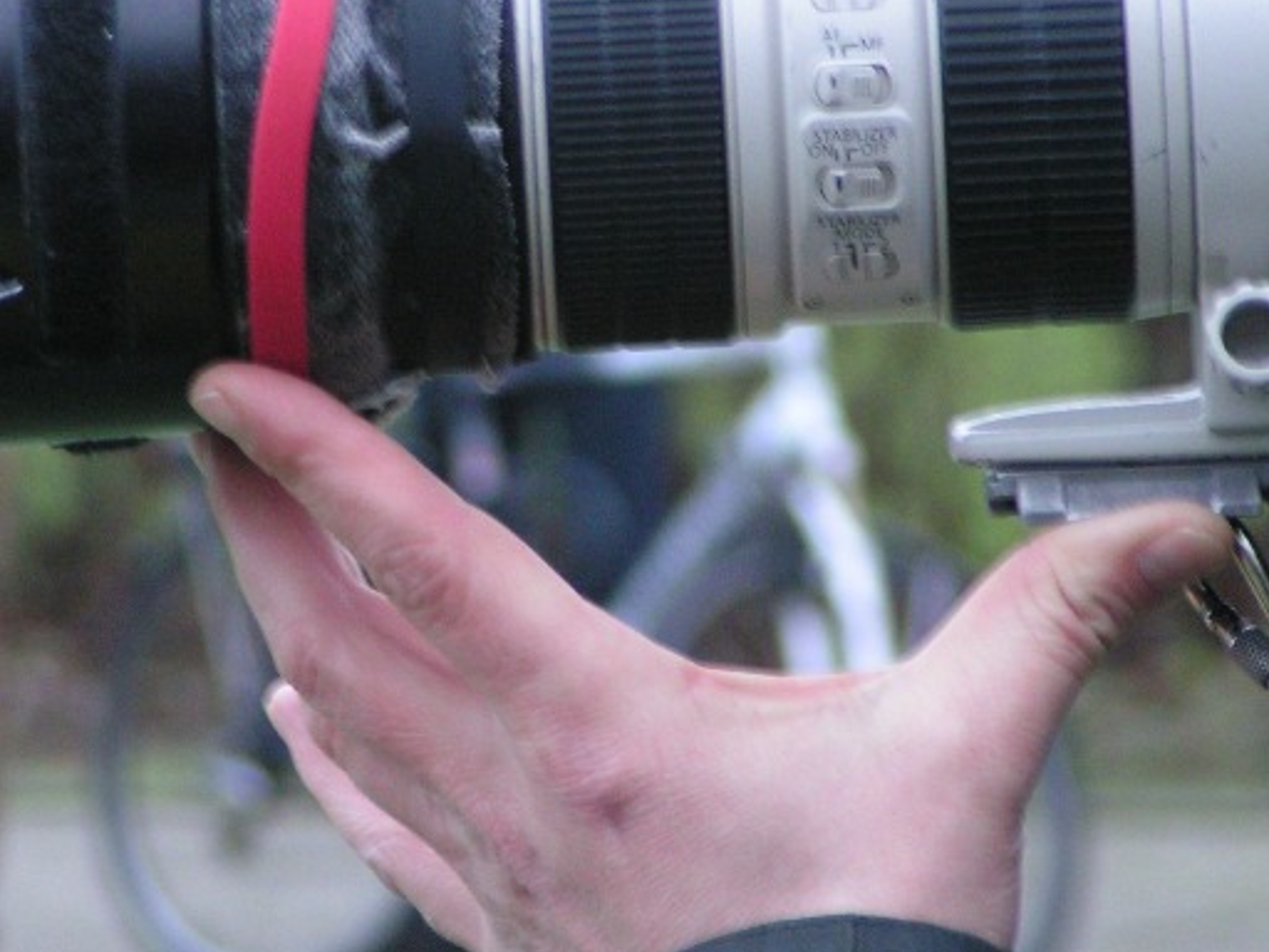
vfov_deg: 4.2
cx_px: 436
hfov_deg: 5.6
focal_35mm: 353
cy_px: 364
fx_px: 12941
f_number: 3.5
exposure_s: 1/40
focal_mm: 34.5
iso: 200
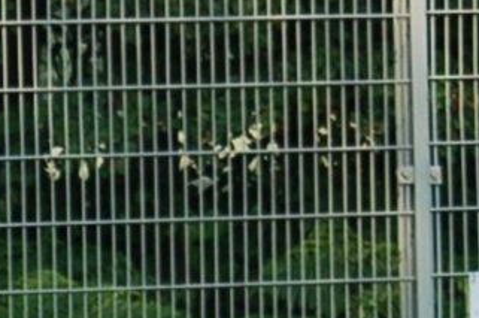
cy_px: 512
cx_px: -573
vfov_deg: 1.9
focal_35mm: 719
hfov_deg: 2.9
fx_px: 9552
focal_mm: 70
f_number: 4
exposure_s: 1/1000
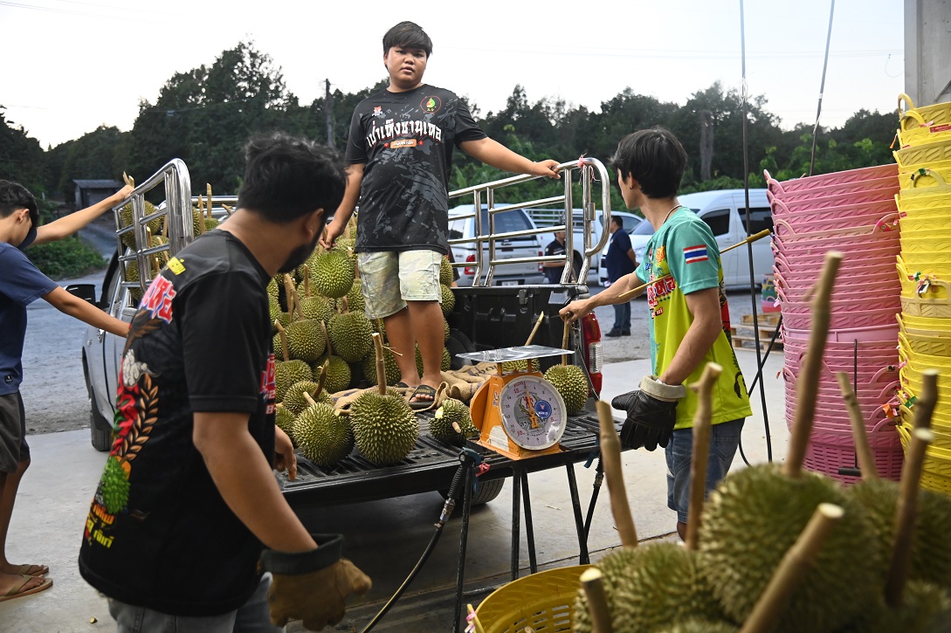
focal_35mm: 34
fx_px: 898
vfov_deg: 38.8
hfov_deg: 55.8
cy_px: 316
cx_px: 476
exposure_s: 1/320
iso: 2800
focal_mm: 34
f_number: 4
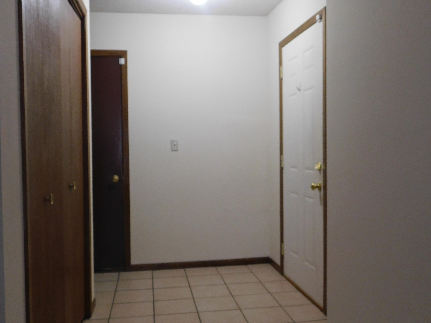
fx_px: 448
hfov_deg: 51.4
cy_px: 162
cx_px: 216
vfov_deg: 39.7
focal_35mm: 36
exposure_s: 1/30
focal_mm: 6.3
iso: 280
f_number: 3.5
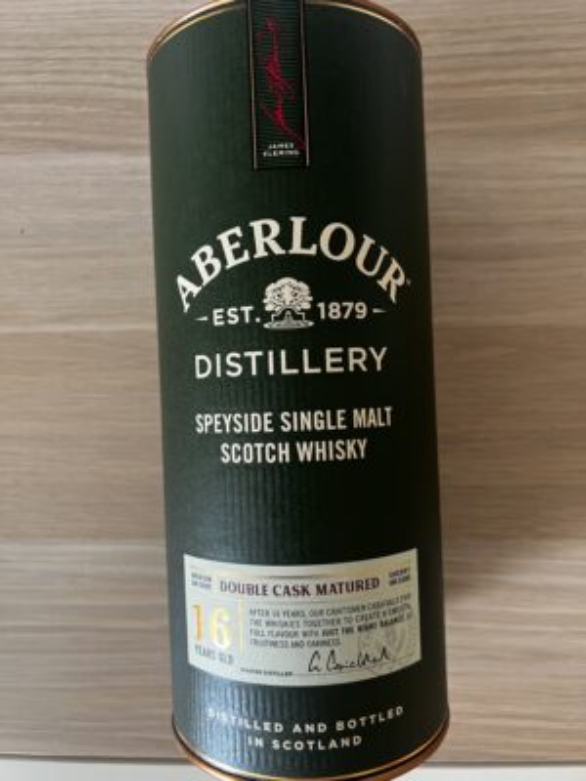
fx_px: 587
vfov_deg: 67.3
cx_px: 293
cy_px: 390
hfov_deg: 53.1
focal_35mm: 26
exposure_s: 1/60
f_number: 1.5
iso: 200
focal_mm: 5.7
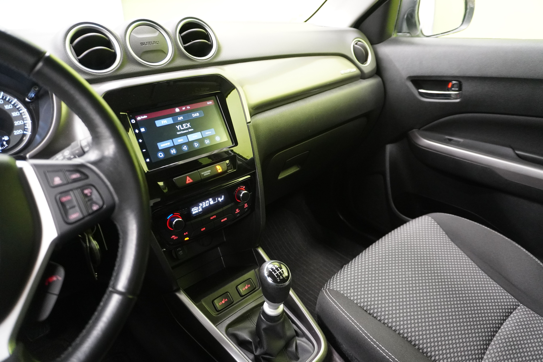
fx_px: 362
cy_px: 181
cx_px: 272
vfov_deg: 53.1
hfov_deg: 73.7
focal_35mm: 24
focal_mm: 16
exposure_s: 1/30
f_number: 3.5
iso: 3200
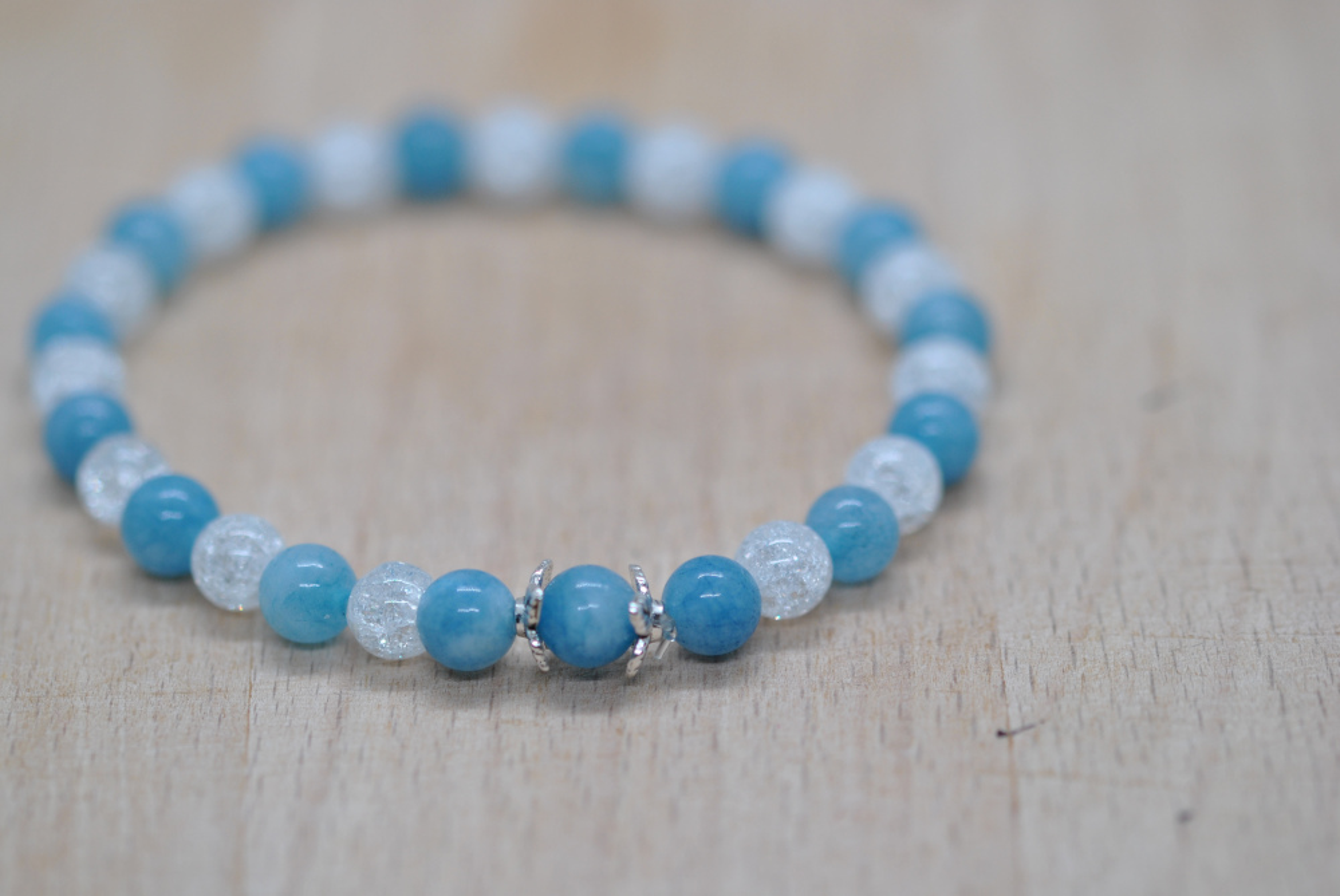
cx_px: 670
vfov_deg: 8.7
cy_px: 448
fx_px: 5868
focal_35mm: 158
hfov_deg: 13.0
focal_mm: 105
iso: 200
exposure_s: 1/250
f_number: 4
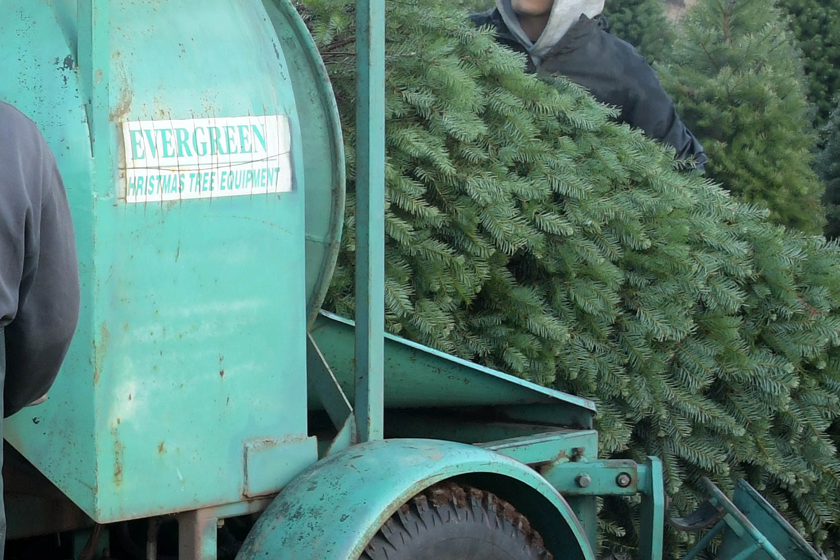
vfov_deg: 11.4
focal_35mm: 120
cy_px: 332
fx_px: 2800
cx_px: -483
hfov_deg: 15.5
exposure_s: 1/250
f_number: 8
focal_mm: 24
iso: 800
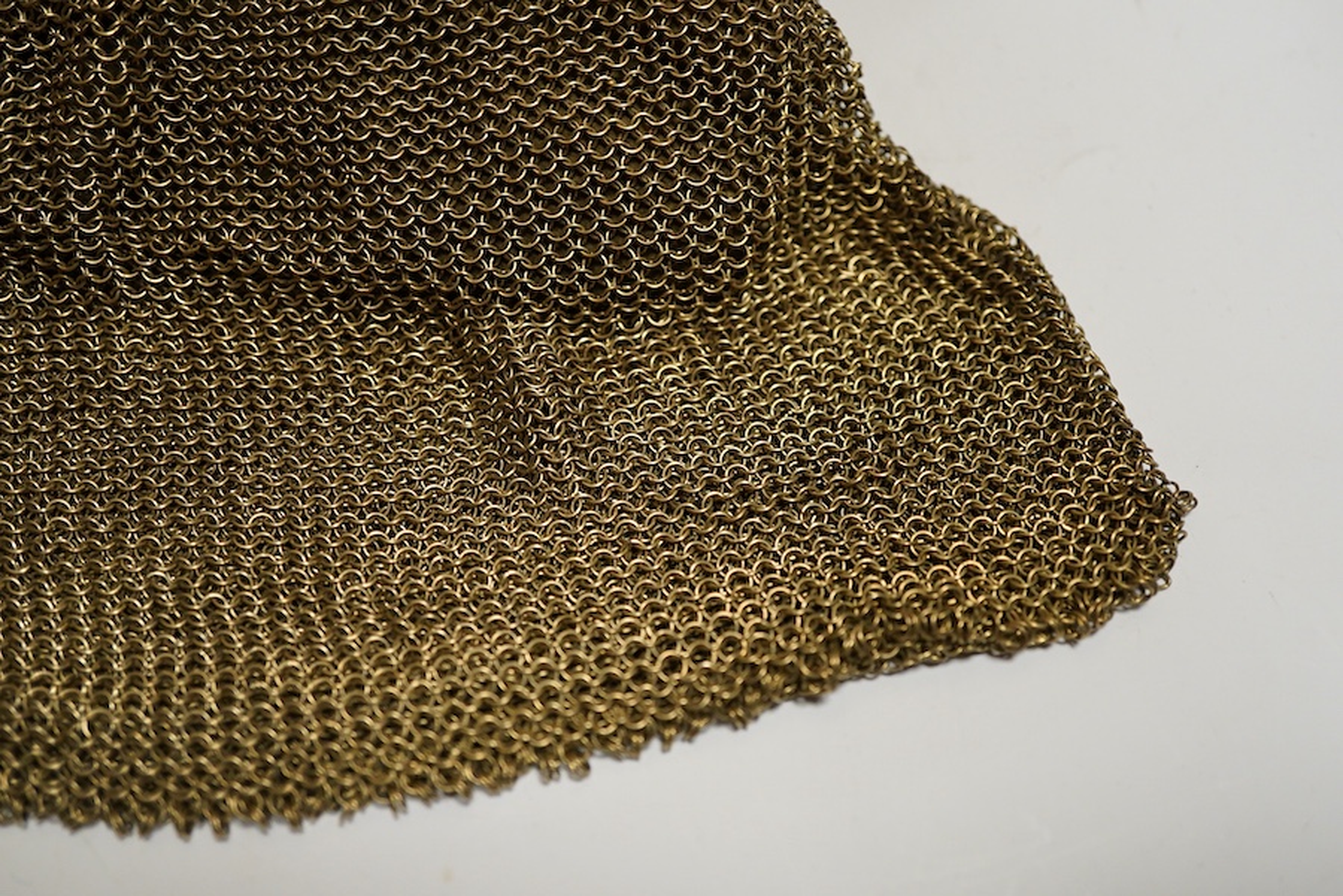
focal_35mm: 45
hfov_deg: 43.6
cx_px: 672
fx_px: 1679
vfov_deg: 29.9
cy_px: 448
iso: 1250
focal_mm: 30
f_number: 3.5
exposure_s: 1/125
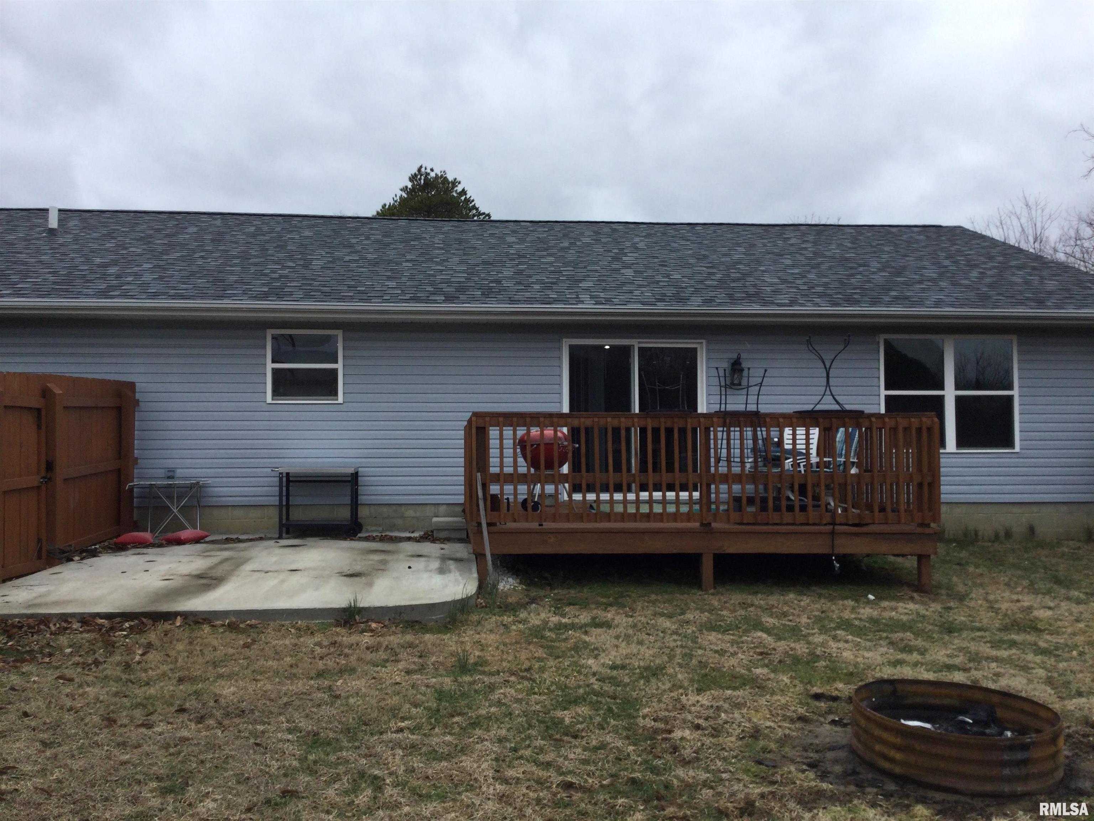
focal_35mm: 31
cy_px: 410
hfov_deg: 58.4
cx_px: 547
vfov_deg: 45.4
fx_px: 980
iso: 25
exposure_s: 1/370
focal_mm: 3.3
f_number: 2.4
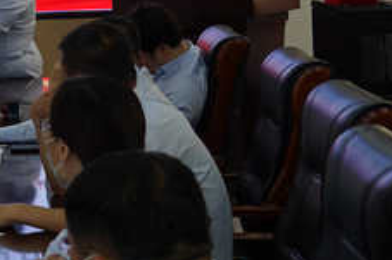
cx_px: -134
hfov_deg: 14.8
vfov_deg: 10.2
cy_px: -38
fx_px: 1436
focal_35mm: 132
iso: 125
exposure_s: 1/60
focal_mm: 30
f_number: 4
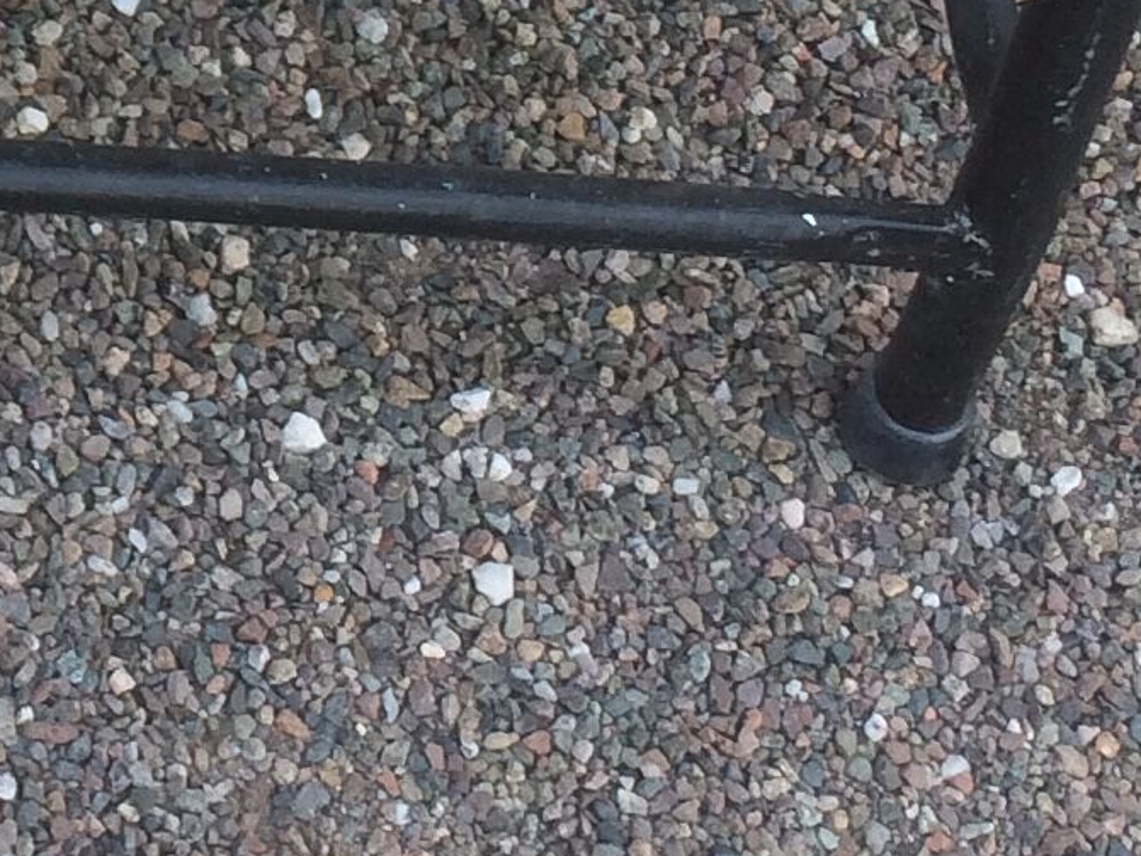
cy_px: -441
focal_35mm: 141
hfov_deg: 13.4
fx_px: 4647
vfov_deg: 10.2
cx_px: -447
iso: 32
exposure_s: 1/102
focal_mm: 4.15
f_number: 2.2
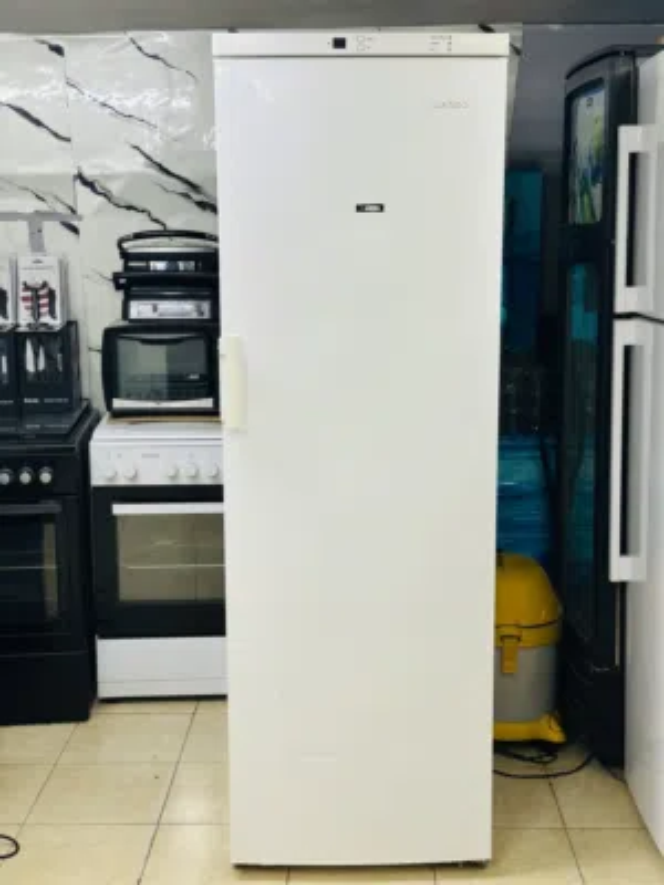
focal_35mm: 48
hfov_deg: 30.3
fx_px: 1228
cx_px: 332
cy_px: 442
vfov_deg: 39.7
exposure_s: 1/50
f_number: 1.78
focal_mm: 6.86
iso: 100
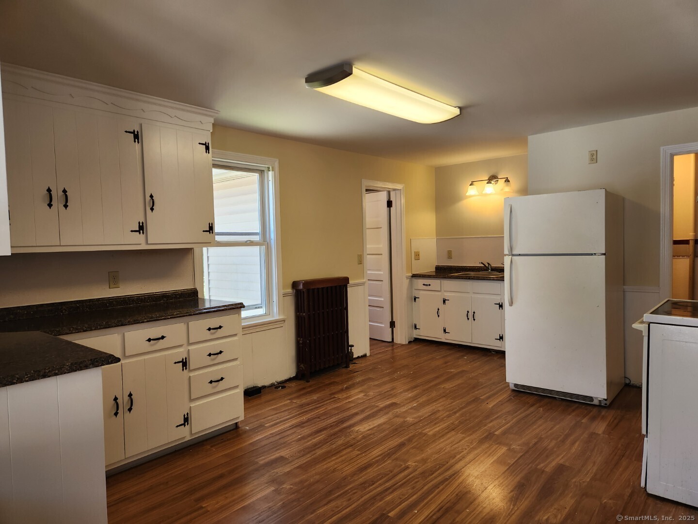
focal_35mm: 23
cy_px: 262
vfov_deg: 58.9
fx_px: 464
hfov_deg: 73.9
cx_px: 349
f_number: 1.8
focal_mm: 5.4
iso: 100
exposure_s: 1/120
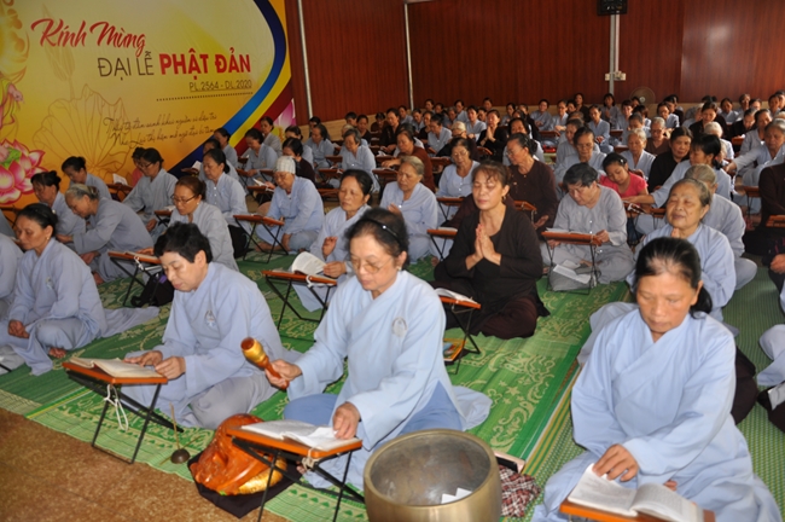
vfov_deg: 47.8
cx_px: 392
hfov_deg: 67.4
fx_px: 588
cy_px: 261
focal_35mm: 27
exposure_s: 1/60
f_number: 3.5
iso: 200
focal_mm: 18
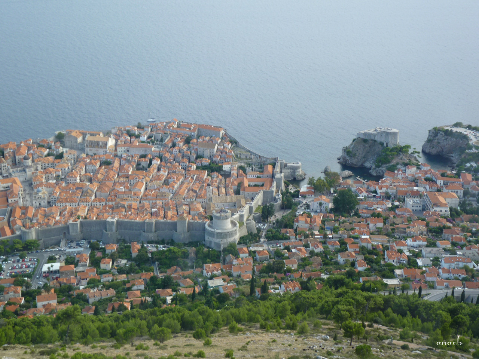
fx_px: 720
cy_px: 180
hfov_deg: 36.8
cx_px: 240
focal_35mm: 52
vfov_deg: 28.0
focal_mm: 9.2
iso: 80
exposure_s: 1/60
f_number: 3.2
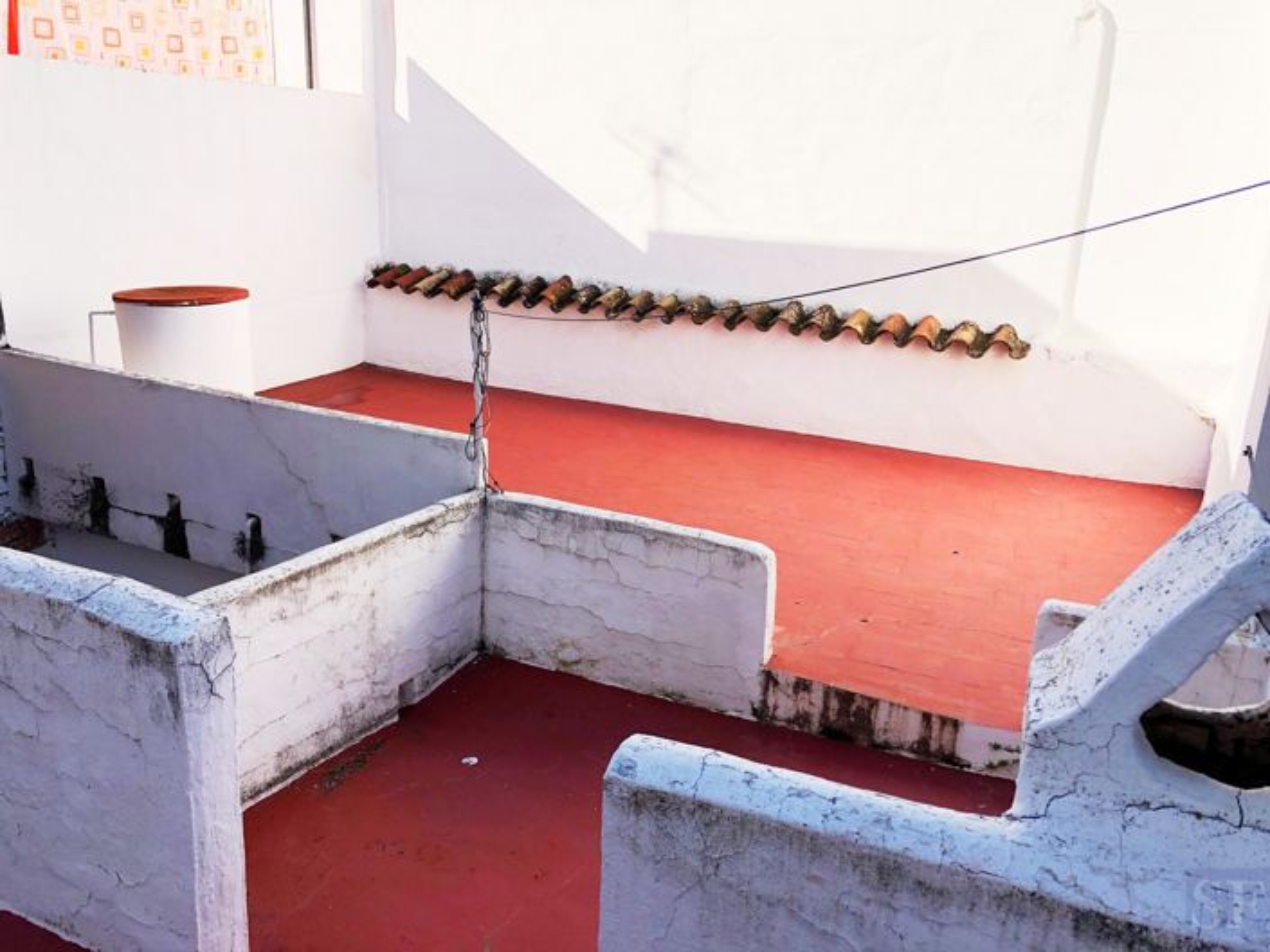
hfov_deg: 63.5
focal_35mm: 28
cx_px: 635
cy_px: 476
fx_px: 1027
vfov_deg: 49.7
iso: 20
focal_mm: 3.99
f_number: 1.8
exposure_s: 1/2114
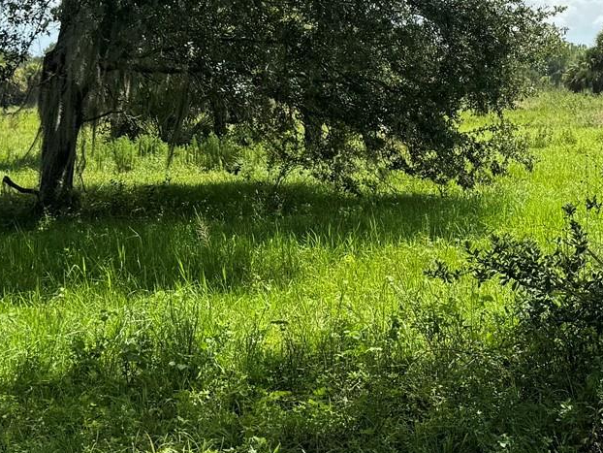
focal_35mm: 79
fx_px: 1377
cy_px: -1
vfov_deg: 18.2
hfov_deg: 24.4
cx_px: 468
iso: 80
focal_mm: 6.76
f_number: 1.78
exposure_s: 1/2331
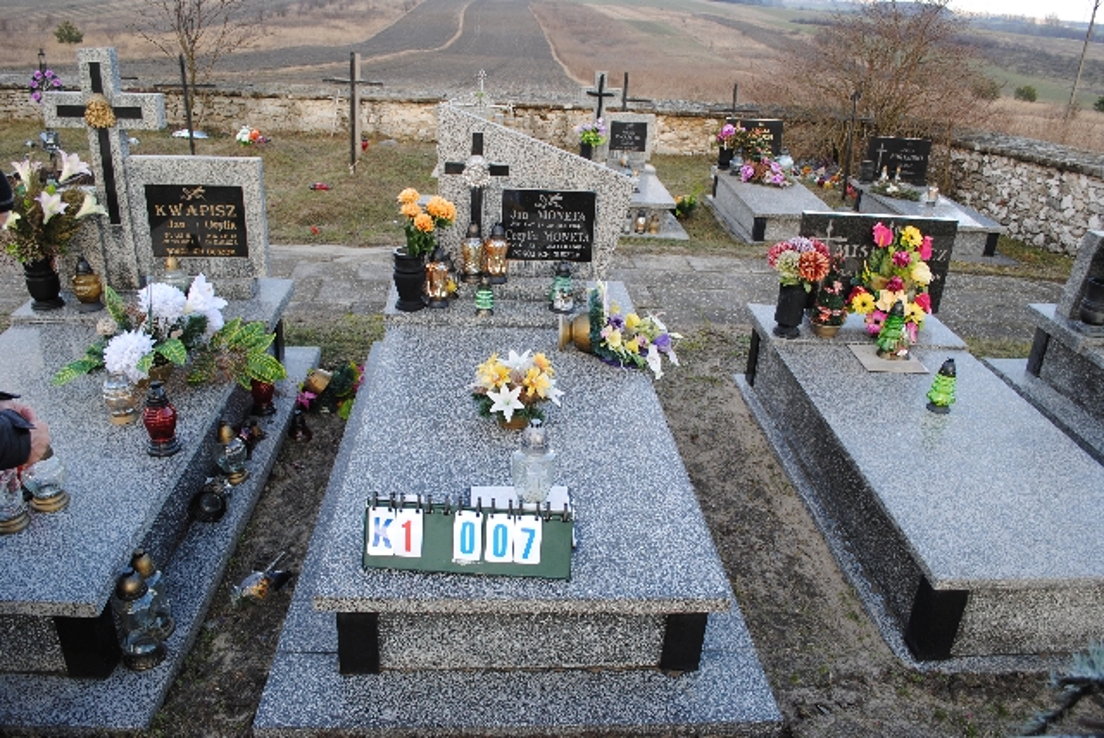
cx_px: 552
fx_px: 829
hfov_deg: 67.3
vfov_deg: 48.0
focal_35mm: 27
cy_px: 369
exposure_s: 1/125
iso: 160
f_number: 5.6
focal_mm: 18
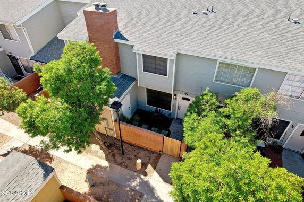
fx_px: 186
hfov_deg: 78.6
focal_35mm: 22
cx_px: 152
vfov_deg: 57.2
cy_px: 101
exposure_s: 1/640
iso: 100
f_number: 2.8
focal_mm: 8.4
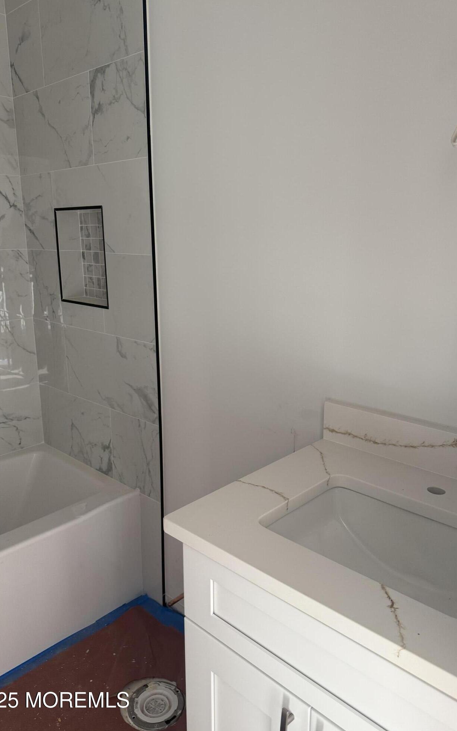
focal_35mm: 26
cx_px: 235
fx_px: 518
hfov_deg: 47.6
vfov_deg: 70.4
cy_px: 361
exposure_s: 1/121
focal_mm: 6.76
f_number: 1.78
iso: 200
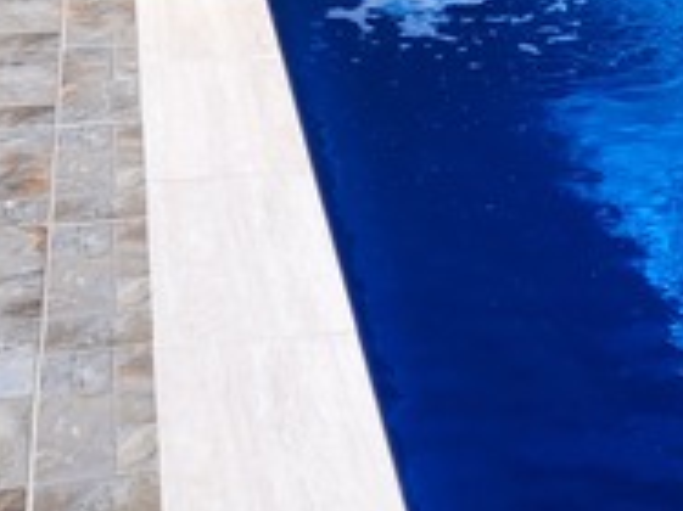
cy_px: -277
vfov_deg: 15.2
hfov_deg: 21.6
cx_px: 603
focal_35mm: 89
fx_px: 1755
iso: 40
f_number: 1.8
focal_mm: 5.4
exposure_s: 1/1925
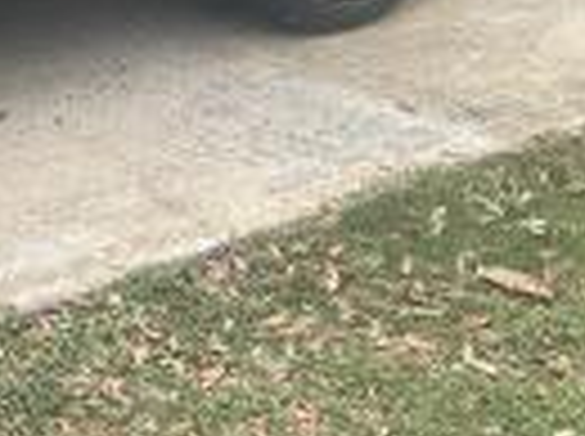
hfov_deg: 18.8
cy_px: -135
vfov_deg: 14.5
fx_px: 1636
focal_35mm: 97
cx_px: -180
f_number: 1.6
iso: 32
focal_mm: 5.1
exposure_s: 1/148
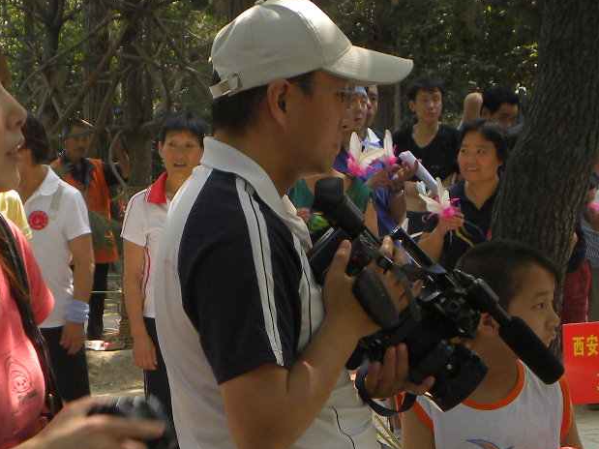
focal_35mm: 106
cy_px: 389
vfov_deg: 13.9
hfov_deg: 18.5
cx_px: 259
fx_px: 1834
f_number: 3.5
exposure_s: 1/75.6
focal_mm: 7.3
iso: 64
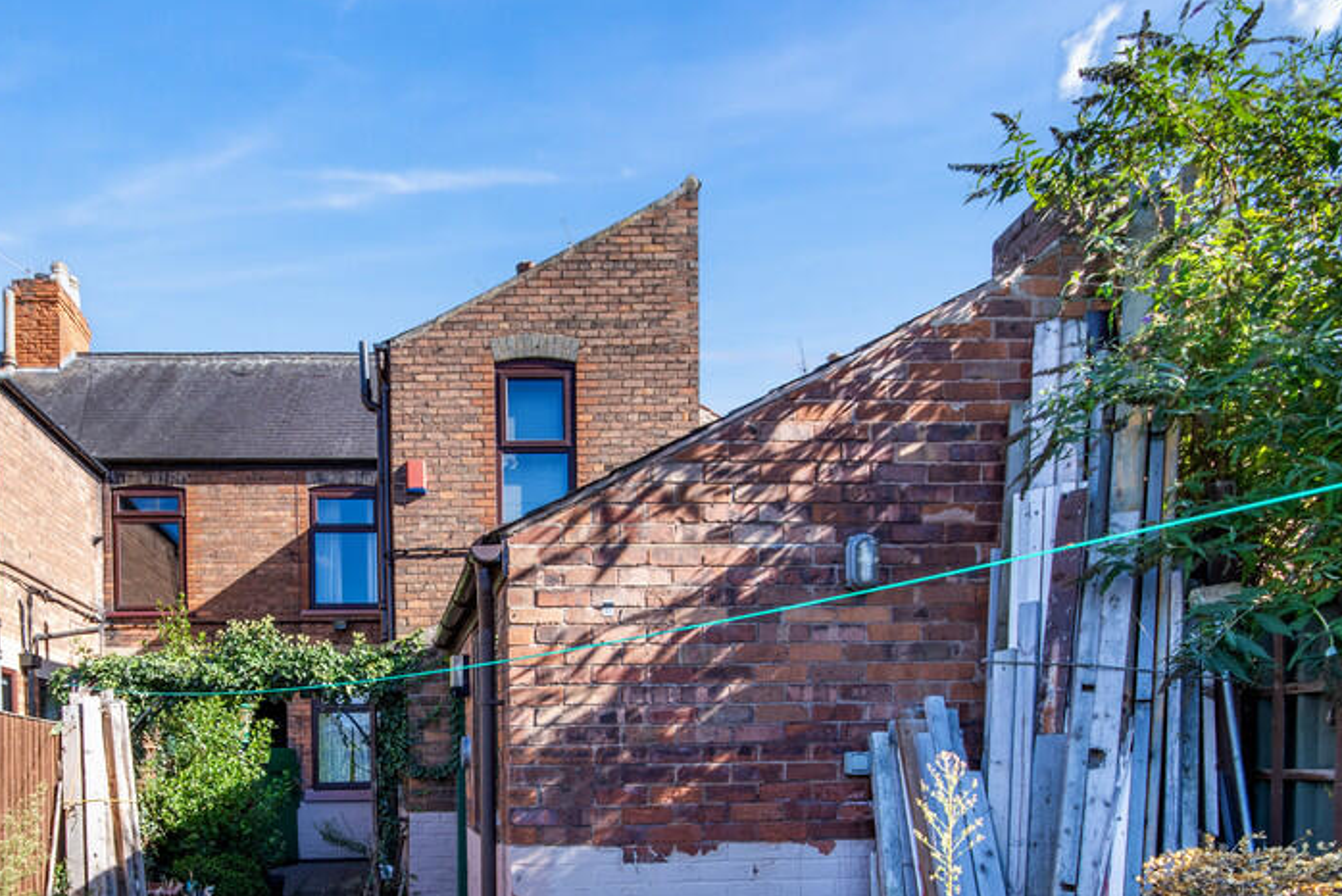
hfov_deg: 74.3
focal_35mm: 22
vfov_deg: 55.4
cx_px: 375
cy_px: 635
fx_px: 820
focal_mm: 10
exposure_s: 1/100
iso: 100
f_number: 8
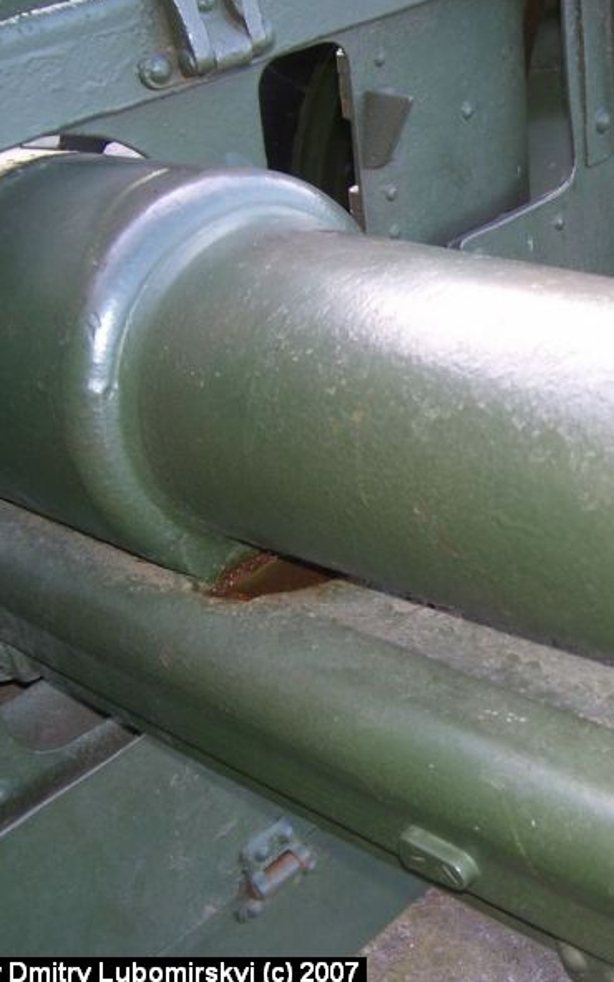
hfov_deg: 23.8
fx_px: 1419
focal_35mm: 53
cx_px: 544
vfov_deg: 38.2
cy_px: 491
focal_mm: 6
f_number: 2.7
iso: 80
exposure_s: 1/60
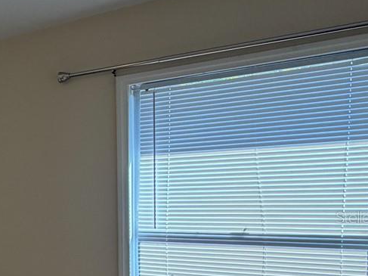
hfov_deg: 27.2
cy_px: 217
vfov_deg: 30.8
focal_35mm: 46
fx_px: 489
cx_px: -197
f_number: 2.2
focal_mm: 2.22
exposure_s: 1/120
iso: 64
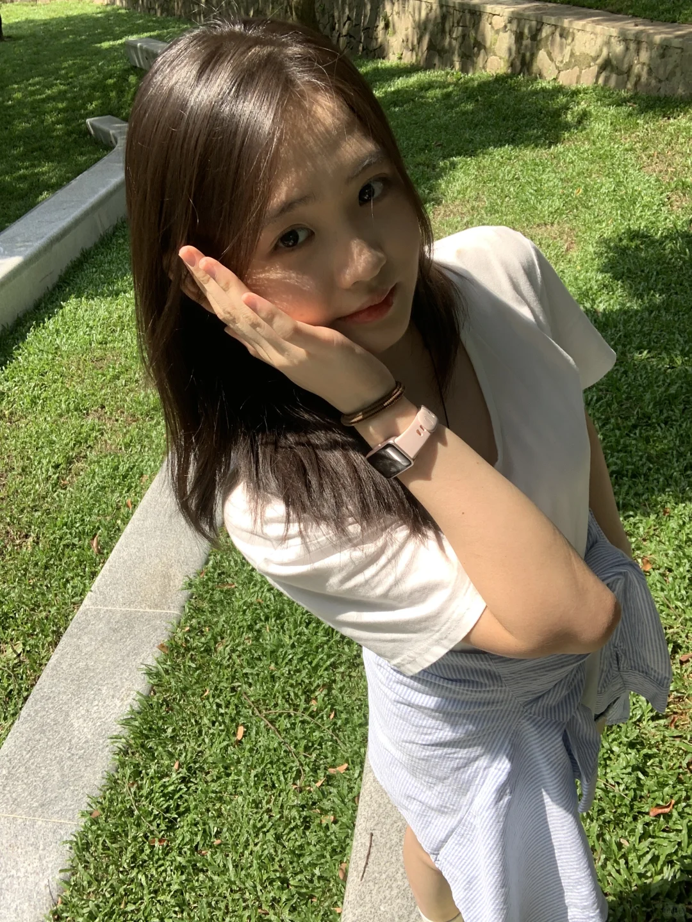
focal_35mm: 32
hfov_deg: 44.2
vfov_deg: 56.8
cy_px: 461
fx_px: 853
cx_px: 346
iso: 16
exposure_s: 1/223
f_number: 2.2
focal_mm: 2.87
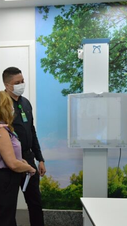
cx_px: -40
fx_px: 359
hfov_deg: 18.6
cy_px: 117
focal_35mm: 60
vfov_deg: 34.9
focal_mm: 22
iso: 1000
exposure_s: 1/80
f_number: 7.1
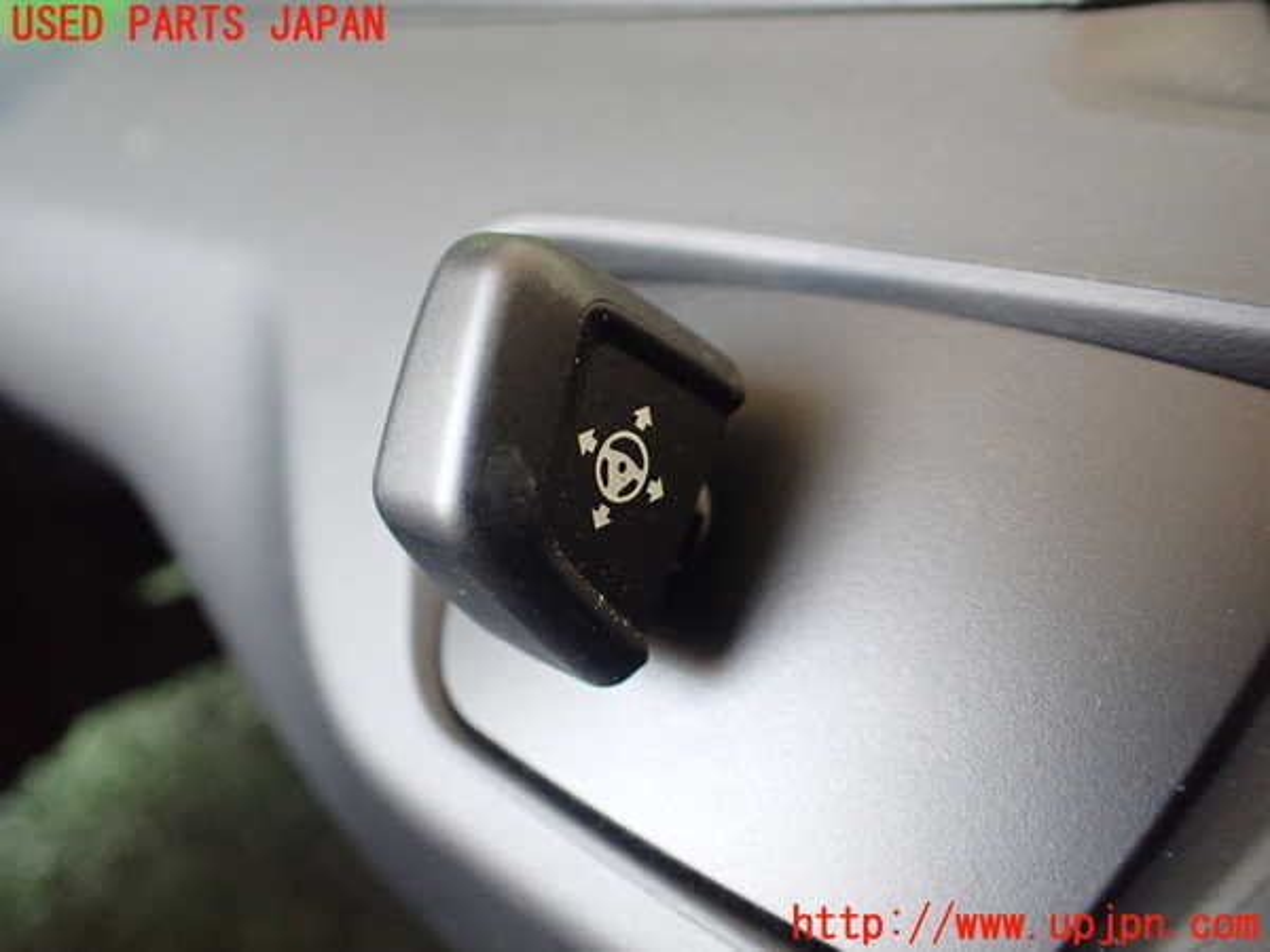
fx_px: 1101
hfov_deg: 60.0
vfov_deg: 46.8
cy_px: 476
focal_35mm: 30
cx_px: 635
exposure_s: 1/80
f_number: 2.3
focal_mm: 5.4
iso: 800
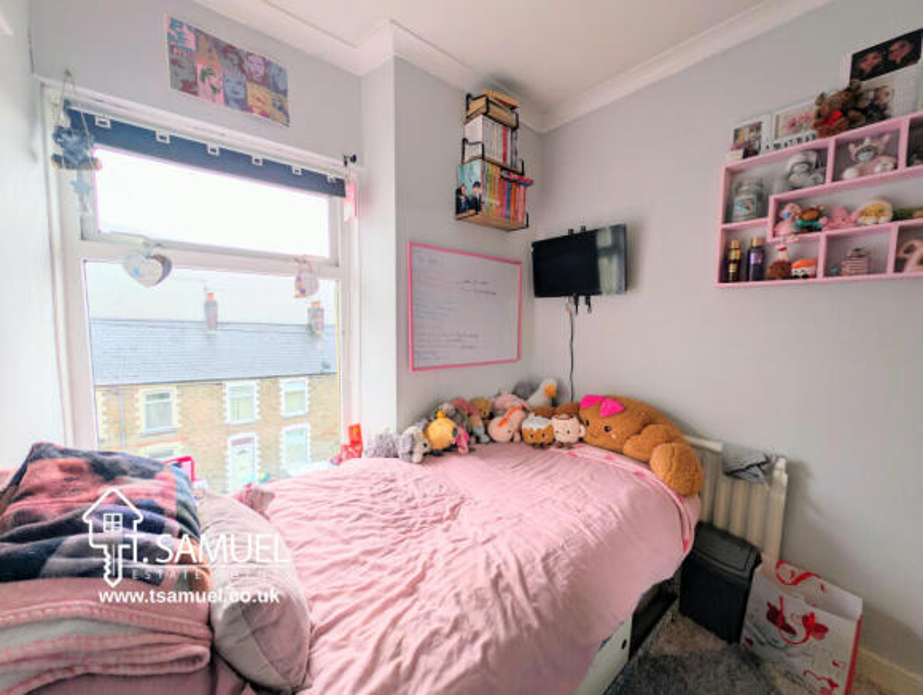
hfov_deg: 110.4
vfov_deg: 94.7
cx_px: 462
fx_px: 320
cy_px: 348
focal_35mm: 12
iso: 31
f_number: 1.95
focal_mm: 2.23
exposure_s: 1/292
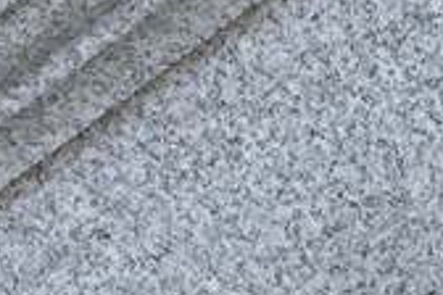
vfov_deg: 7.5
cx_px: 920
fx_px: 2129
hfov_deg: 10.7
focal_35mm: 173
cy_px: 652
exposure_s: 1/276
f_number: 2.4
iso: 25
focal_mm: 3.3
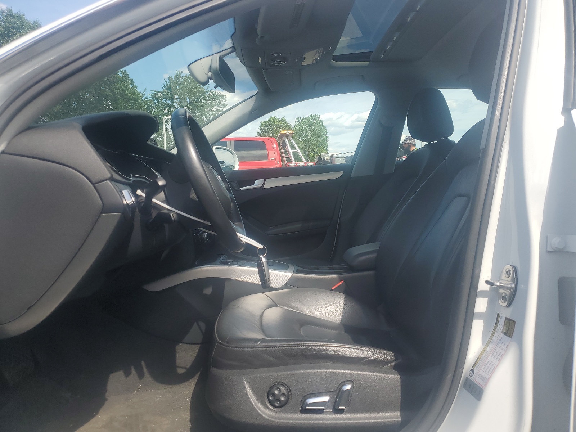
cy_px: 216
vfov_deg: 53.1
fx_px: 433
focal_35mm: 26
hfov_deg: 67.3
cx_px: 288
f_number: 1.5
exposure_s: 1/1667
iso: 50
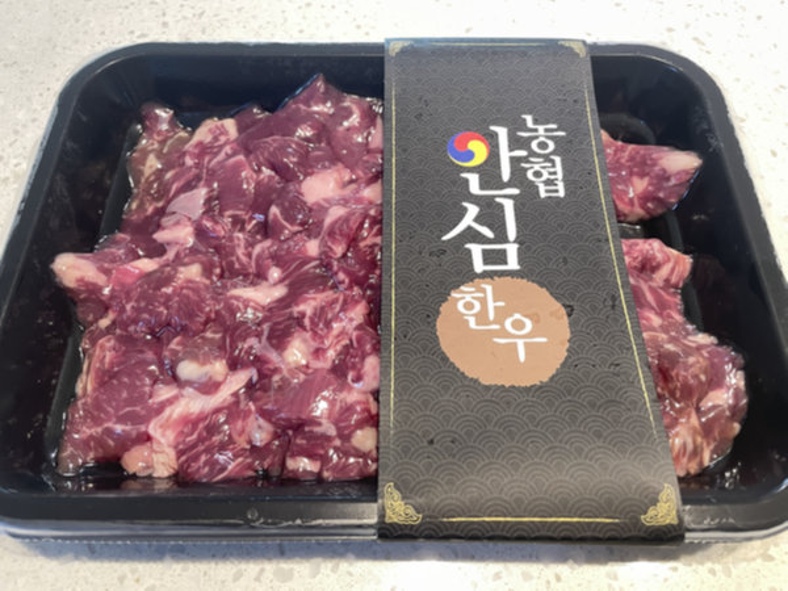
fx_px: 592
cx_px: 394
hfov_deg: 67.3
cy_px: 296
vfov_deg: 53.1
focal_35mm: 26
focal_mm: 4.2
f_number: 1.6
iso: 100
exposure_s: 1/60
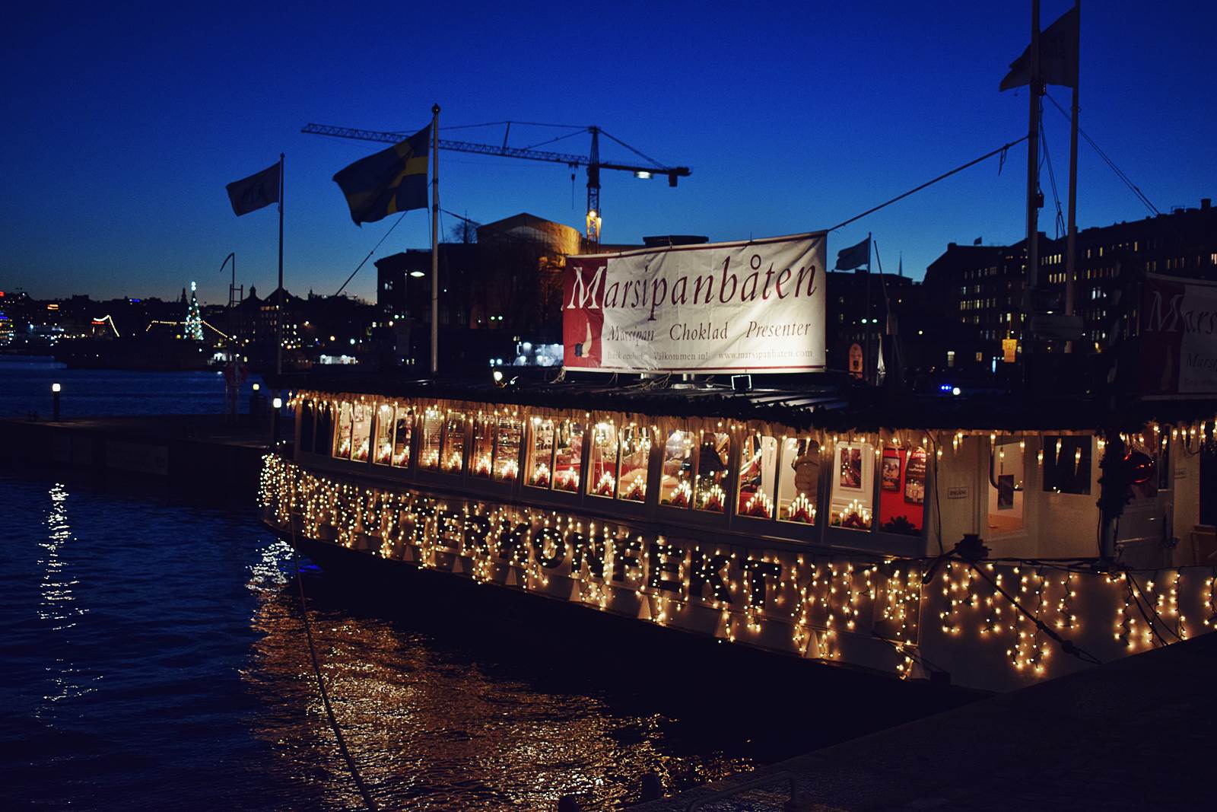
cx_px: 608
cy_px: 406
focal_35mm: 45
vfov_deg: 29.9
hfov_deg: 43.6
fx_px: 1521
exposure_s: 1/60
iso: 1250
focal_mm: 30
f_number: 4.2
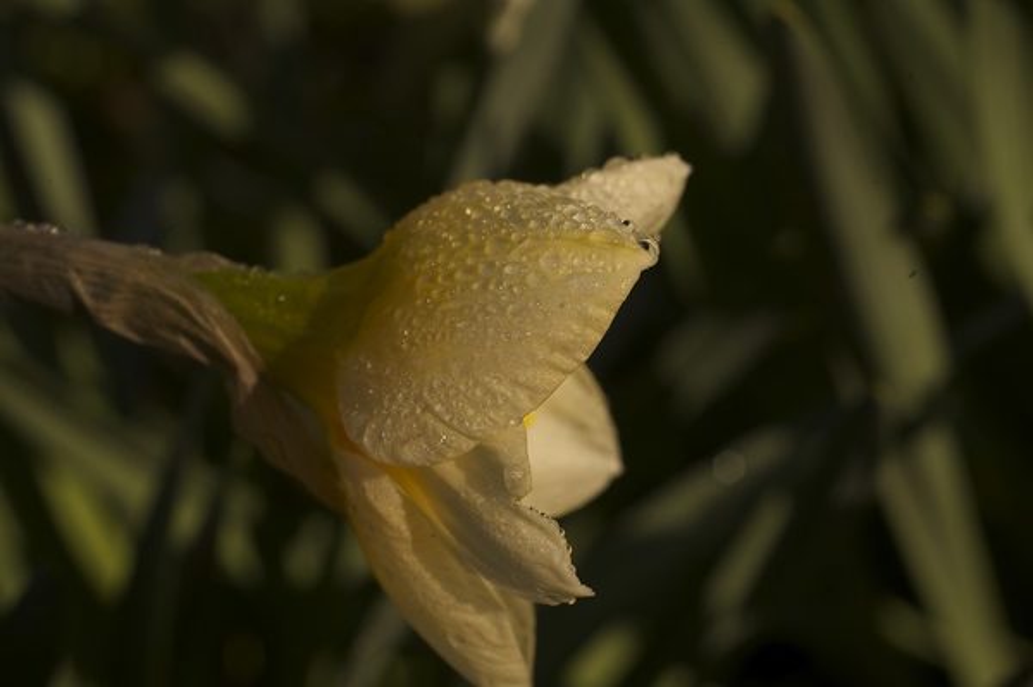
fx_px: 1434
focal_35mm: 50
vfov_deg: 26.9
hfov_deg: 39.6
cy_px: 344
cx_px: 516
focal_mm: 50
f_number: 1.4
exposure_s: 1/125
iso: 100
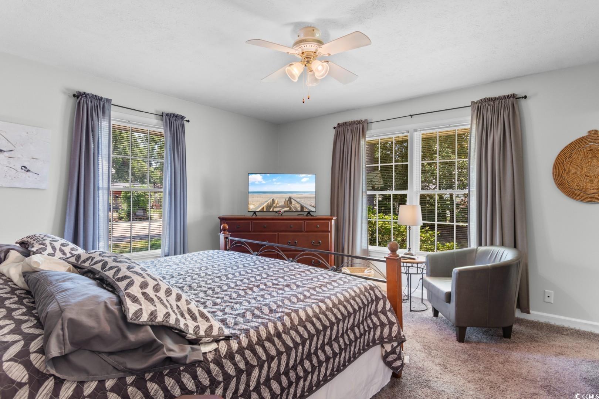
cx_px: 300
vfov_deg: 64.6
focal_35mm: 19
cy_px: 200
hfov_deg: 86.9
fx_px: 316
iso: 100
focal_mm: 13
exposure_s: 2
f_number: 4.8
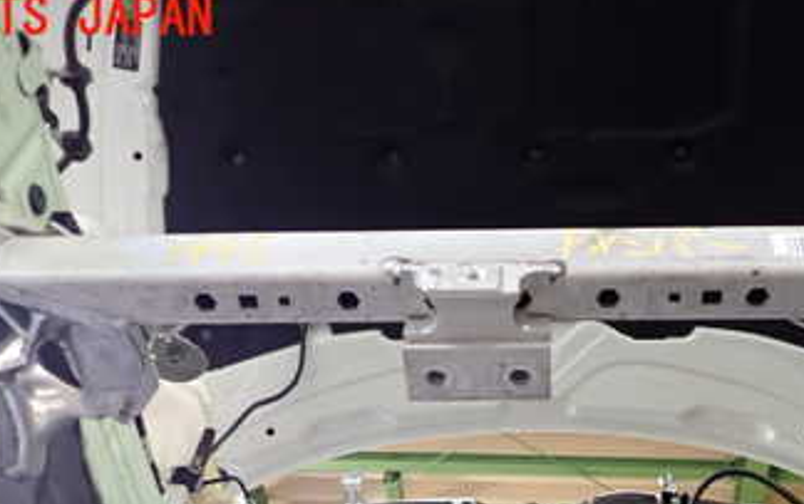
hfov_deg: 40.7
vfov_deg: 24.7
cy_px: 546
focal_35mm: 49
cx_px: 506
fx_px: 1074
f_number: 2
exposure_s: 1/30
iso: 200
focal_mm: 4.5
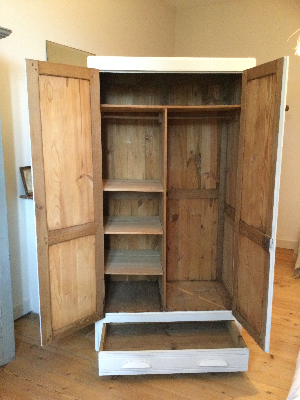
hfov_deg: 45.4
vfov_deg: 58.4
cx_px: 150
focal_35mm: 31
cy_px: 200
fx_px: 358
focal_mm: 3.3
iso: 640
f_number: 2.4
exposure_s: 1/17
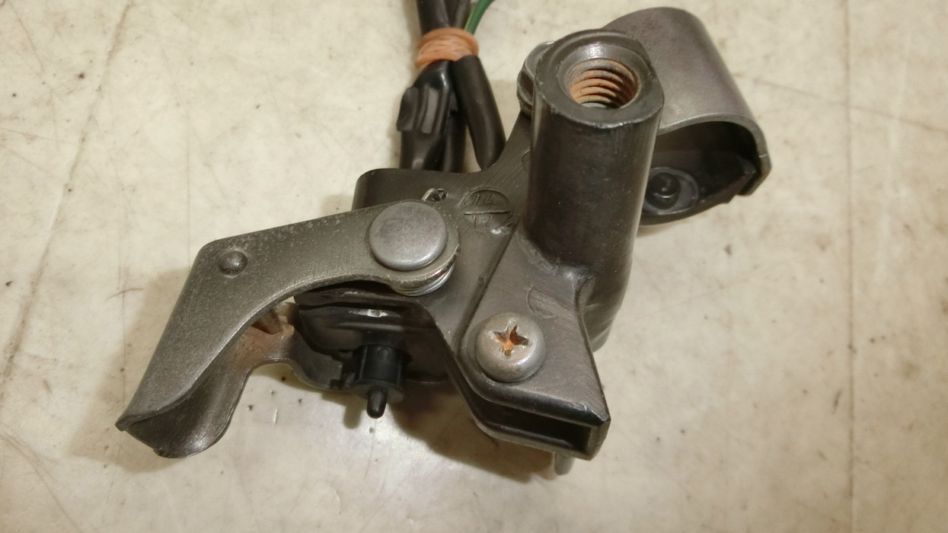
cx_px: 474
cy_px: 270
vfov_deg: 41.5
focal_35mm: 28
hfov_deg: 67.9
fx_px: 704
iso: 200
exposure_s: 1/60
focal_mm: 4.5
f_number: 3.5
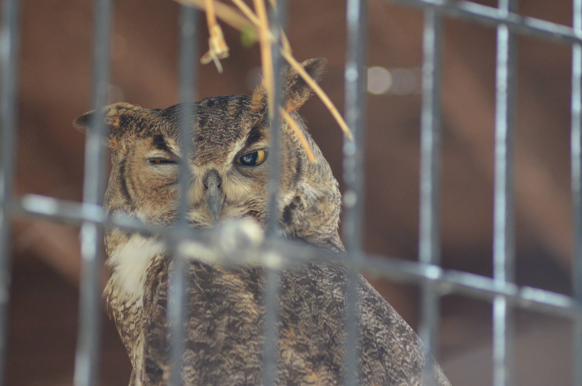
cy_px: 193
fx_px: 4477
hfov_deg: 7.4
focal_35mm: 278
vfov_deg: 4.9
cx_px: 291
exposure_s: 1/500
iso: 1100
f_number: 4.5
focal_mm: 185
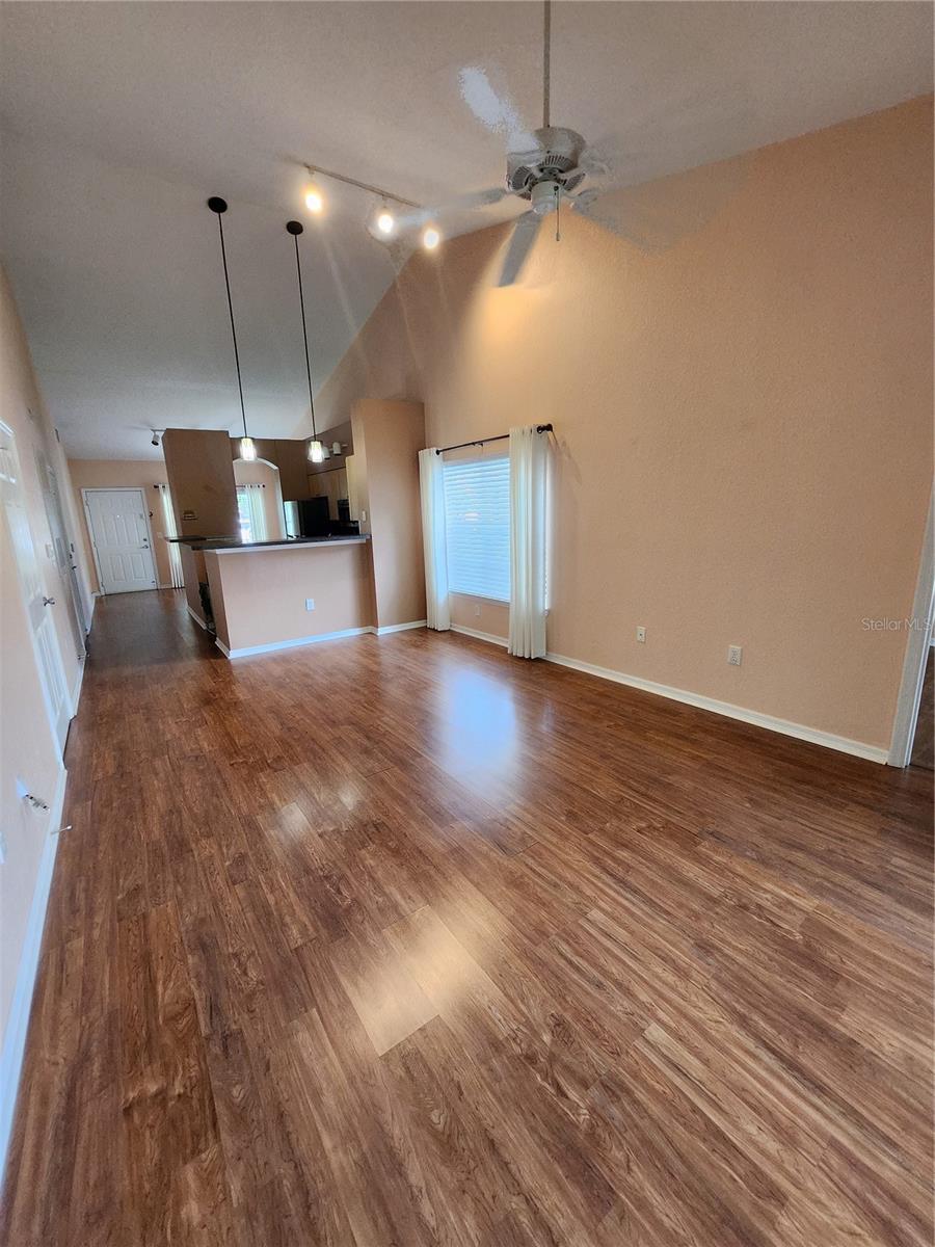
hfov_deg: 89.9
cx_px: 468
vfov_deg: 106.2
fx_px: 468
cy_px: 624
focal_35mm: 13
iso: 250
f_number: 2.2
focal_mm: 1.74
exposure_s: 1/60
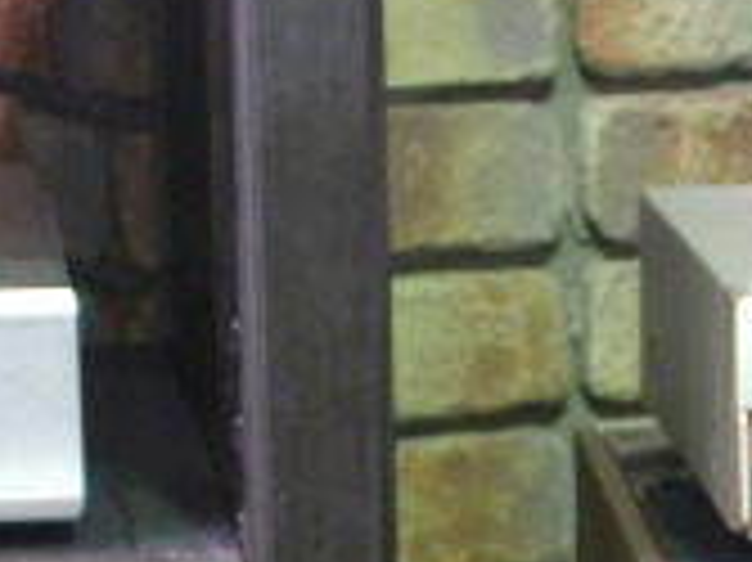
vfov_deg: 4.8
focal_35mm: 303
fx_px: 6578
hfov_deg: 6.5
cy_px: 976
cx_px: 711
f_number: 4.6
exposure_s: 1/4
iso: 200
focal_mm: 13.9
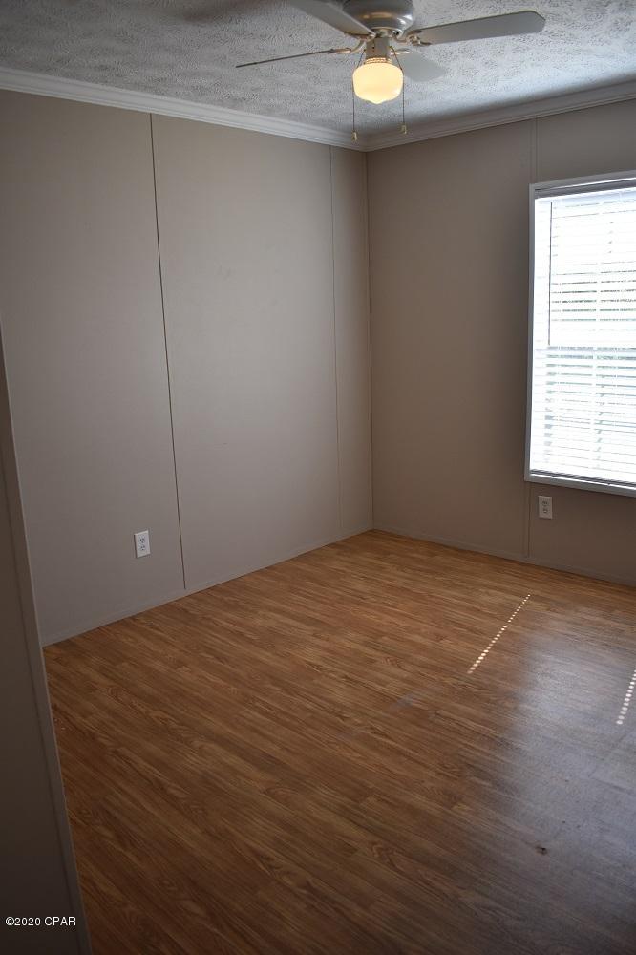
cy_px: 478
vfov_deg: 67.4
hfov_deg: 47.9
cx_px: 318
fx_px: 716
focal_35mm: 27
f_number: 4
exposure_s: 1/250
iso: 400
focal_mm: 18
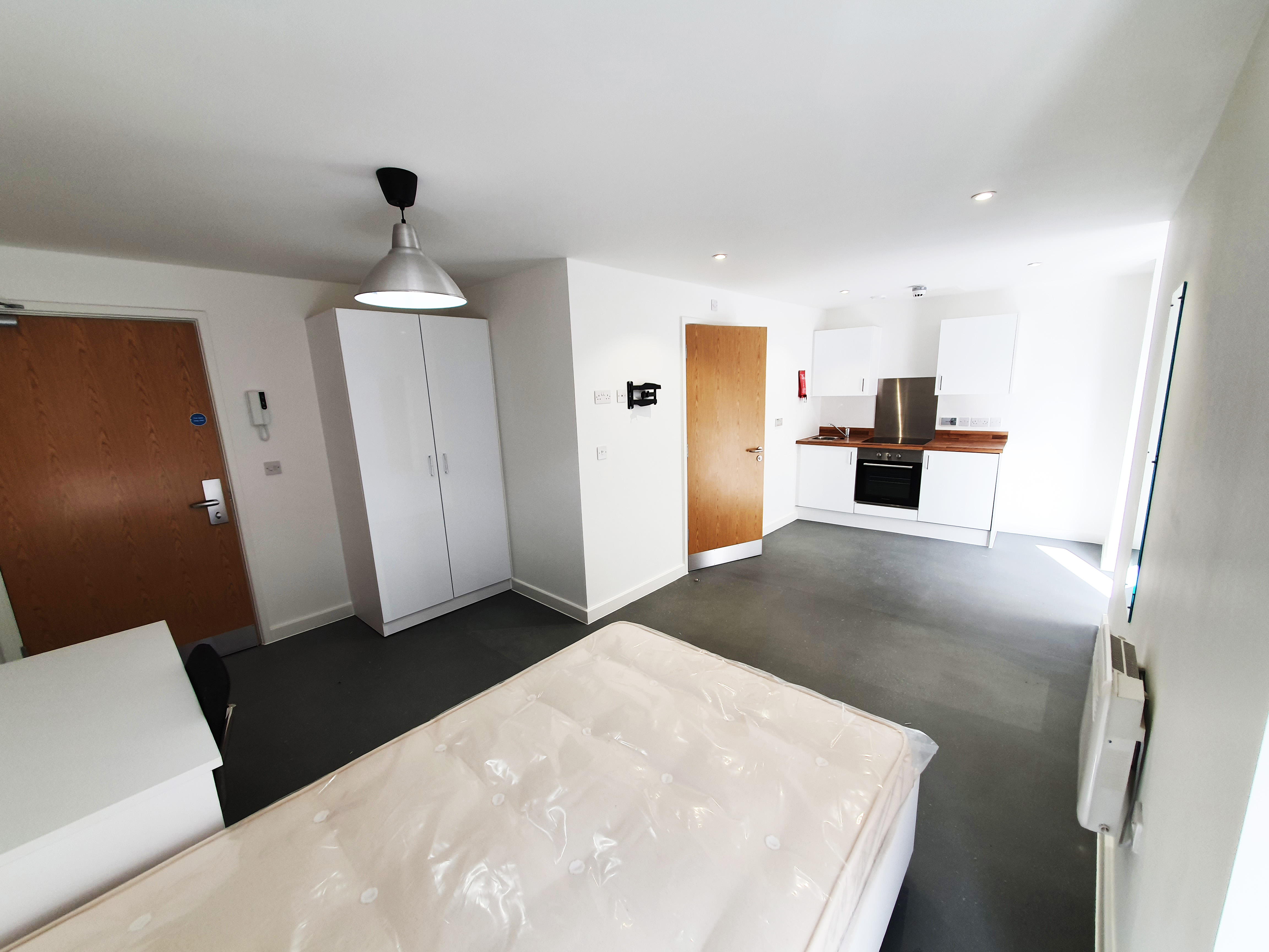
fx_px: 477
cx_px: 634
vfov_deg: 89.9
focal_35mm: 13
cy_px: 476
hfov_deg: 106.2
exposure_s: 1/50
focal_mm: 1.8
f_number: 2.2
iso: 50
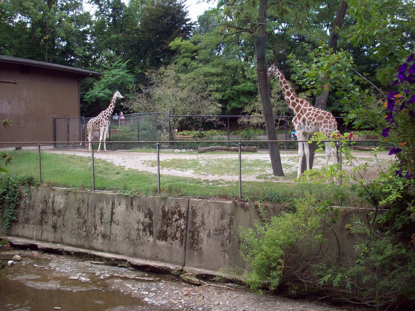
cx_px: 208
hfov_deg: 50.1
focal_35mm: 37
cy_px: 156
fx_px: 444
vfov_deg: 38.7
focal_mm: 6.2
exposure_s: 1/317
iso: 80
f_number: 2.8
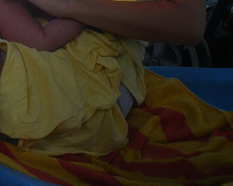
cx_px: -54
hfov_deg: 21.0
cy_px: -55
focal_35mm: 84
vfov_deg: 17.2
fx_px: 579
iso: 50
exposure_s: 1/125
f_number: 3.5
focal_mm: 5
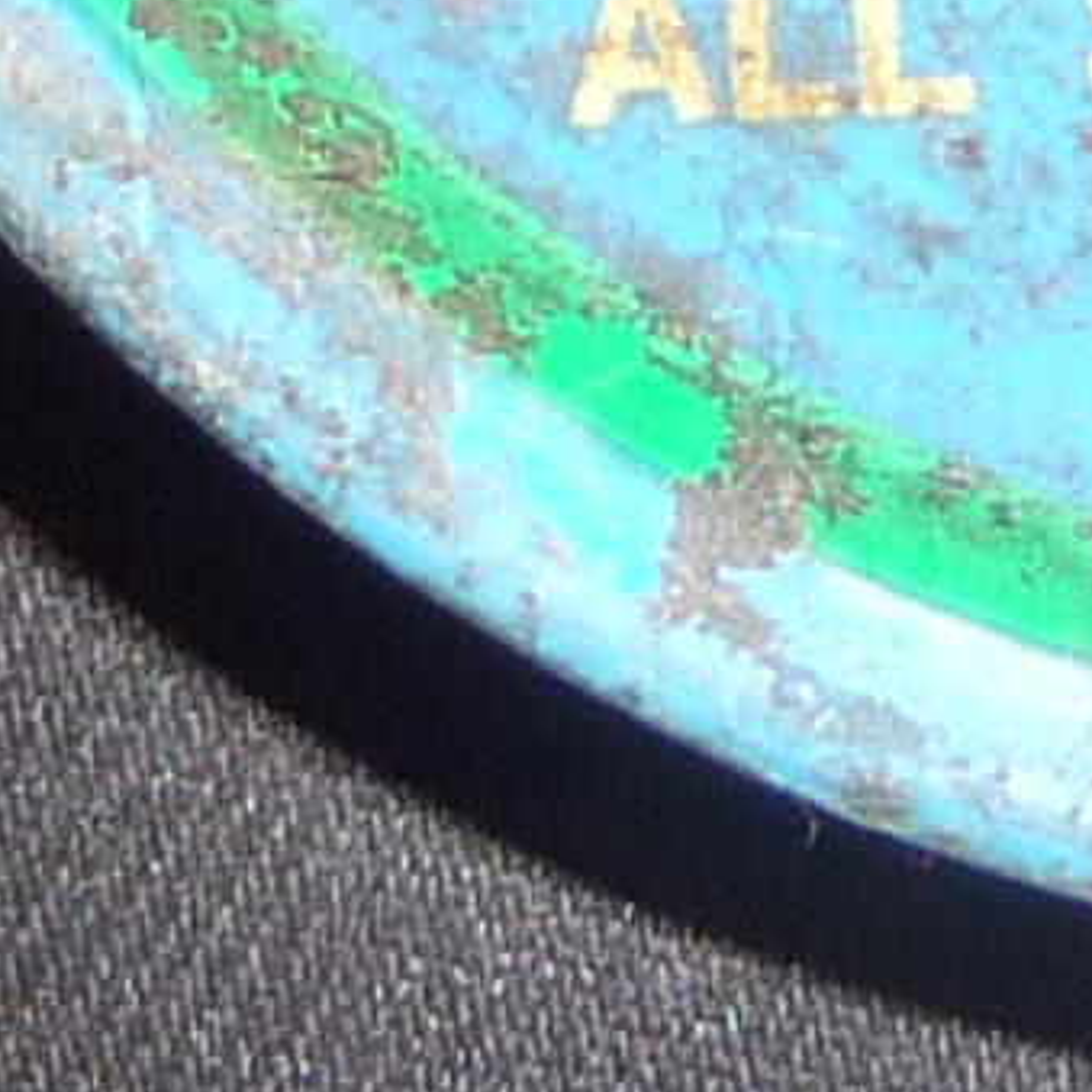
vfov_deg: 6.7
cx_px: 1279
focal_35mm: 252
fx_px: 8994
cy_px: -1160
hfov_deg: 6.9
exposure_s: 1/30
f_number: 3.3
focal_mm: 4.7
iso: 100
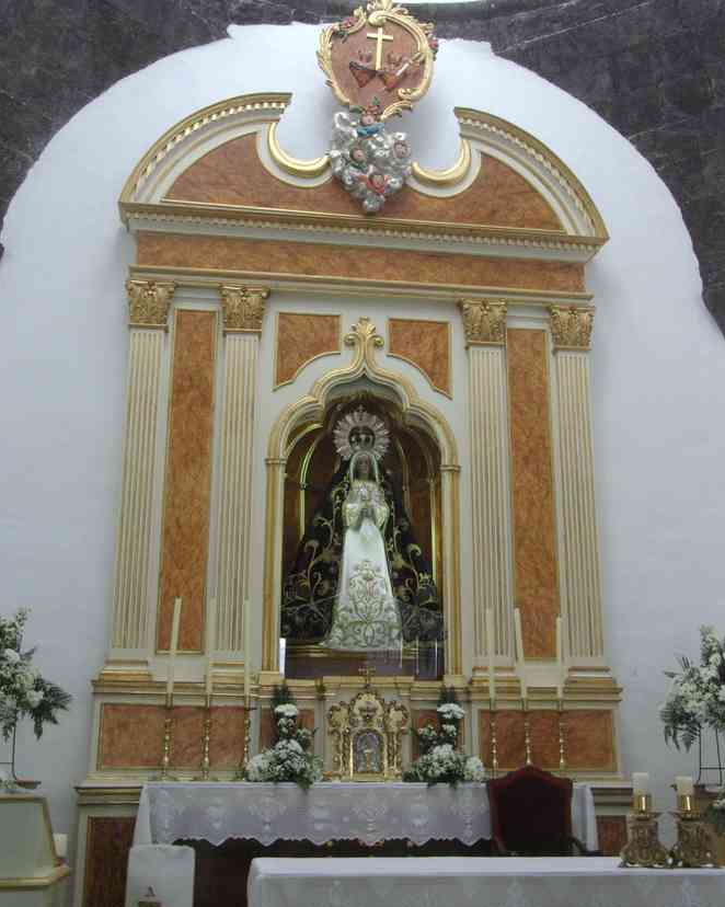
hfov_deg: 35.2
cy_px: 426
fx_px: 1142
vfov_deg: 43.3
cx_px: 364
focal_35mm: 43
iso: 1600
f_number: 5.6
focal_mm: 25
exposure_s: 1/90
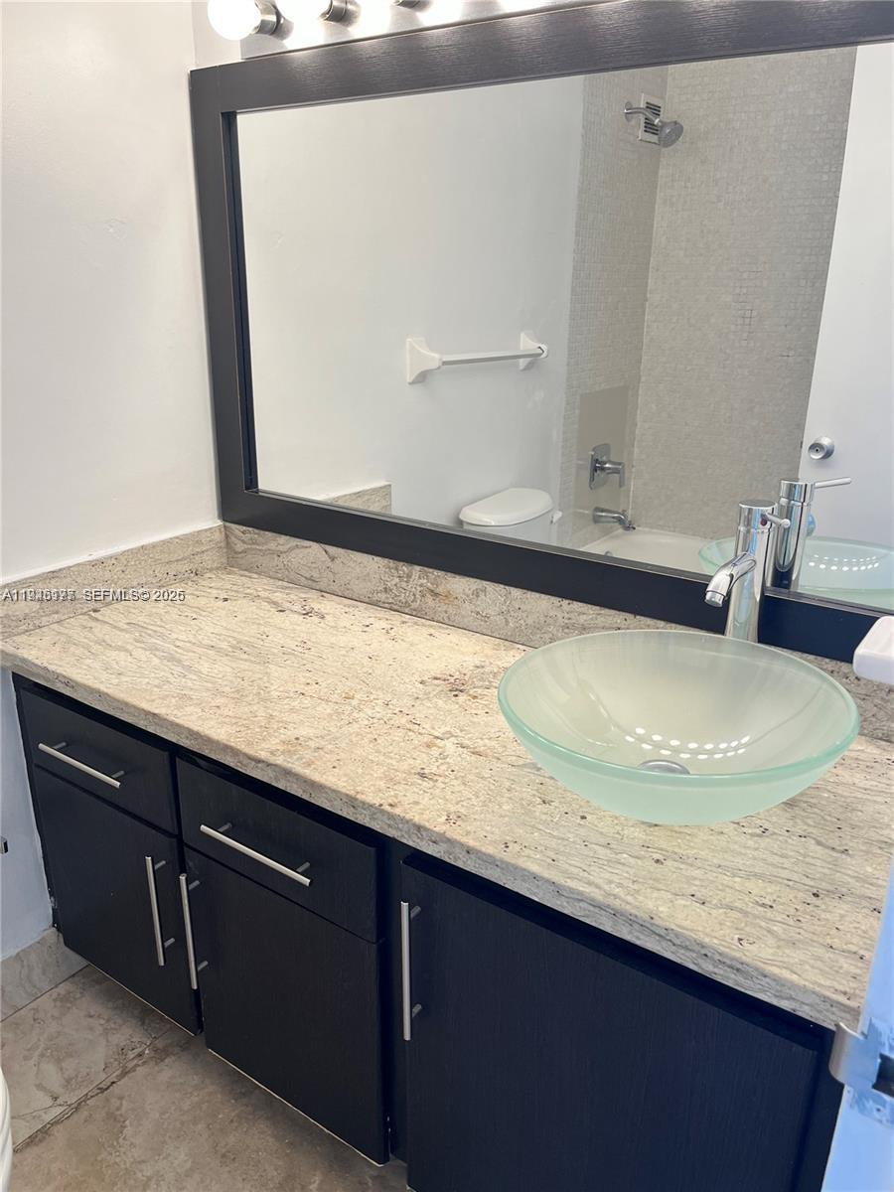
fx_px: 895
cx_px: 447
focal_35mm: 26
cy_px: 596
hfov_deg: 53.1
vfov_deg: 67.3
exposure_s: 1/120
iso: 64
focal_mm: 5.1
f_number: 1.6
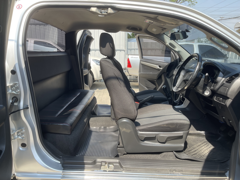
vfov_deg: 54.9
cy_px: 90
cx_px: 120
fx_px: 173
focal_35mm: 25
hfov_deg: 69.4
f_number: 1.6
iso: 32
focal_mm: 5.1
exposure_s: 1/731
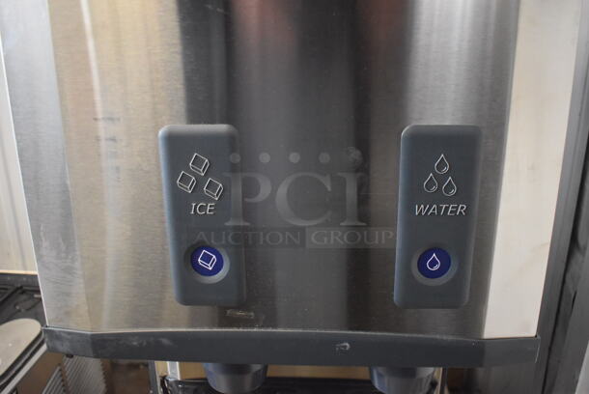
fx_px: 516
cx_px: 294
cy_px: 197
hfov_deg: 59.4
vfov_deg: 41.8
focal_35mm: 32
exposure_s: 1/125
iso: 5000
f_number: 3.8
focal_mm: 21
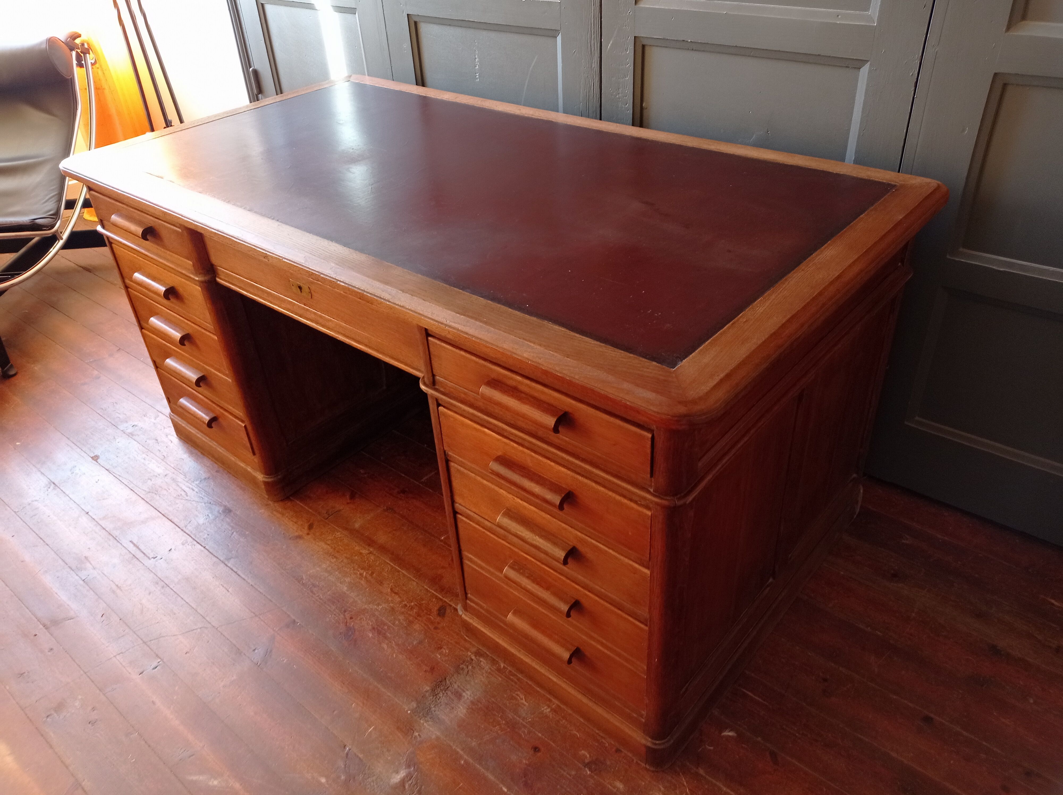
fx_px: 859
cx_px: 532
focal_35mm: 28
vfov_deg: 49.7
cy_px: 398
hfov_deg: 63.5
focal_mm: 4.74
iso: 205
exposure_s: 1/33.3
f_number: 1.79
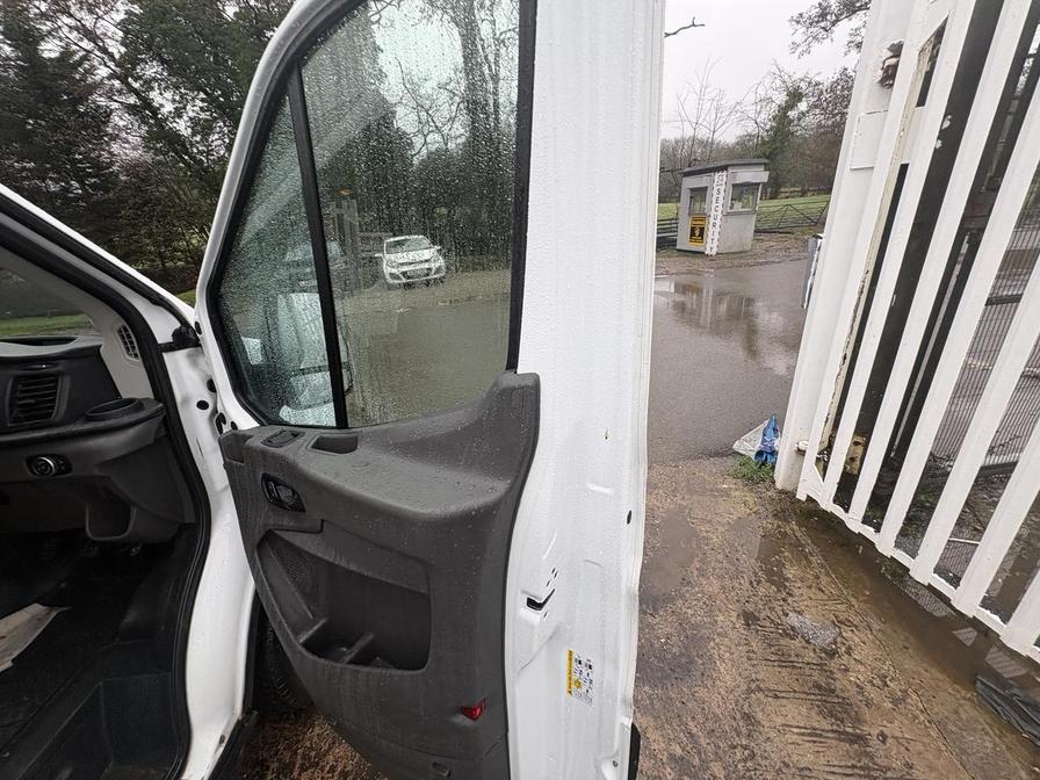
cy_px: 390
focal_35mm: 14
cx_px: 520
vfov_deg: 85.7
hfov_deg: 102.1
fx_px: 421
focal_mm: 2.22
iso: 40
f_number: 2.2
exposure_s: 1/219
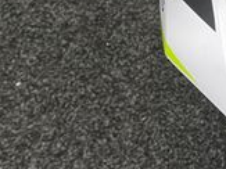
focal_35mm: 102
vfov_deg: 13.8
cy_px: -64
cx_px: 376
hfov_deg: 16.8
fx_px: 665
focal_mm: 5.1
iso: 125
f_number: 1.6
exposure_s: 1/50
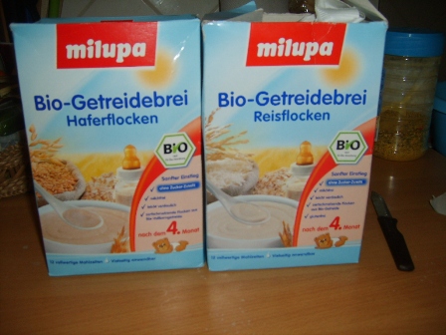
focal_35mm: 35
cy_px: 168
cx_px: 223
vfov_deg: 40.7
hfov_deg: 52.6
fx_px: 451
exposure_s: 1/30
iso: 100
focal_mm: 5.8
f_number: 2.8
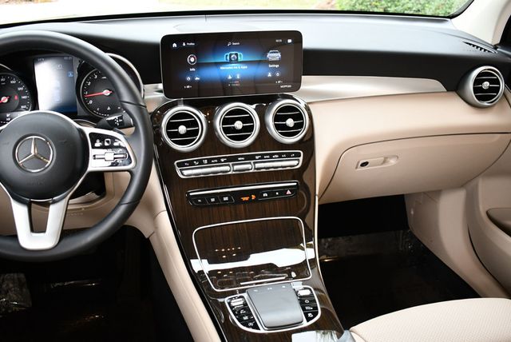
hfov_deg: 53.1
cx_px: 256
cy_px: 171
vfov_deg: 36.9
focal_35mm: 36
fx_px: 511
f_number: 3.5
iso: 640
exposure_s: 1/250
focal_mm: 18
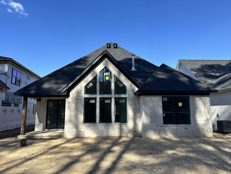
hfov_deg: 71.6
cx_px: 116
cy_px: 87
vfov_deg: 56.8
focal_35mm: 24
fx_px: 160
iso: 80
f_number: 1.78
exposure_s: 1/2660
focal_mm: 6.86
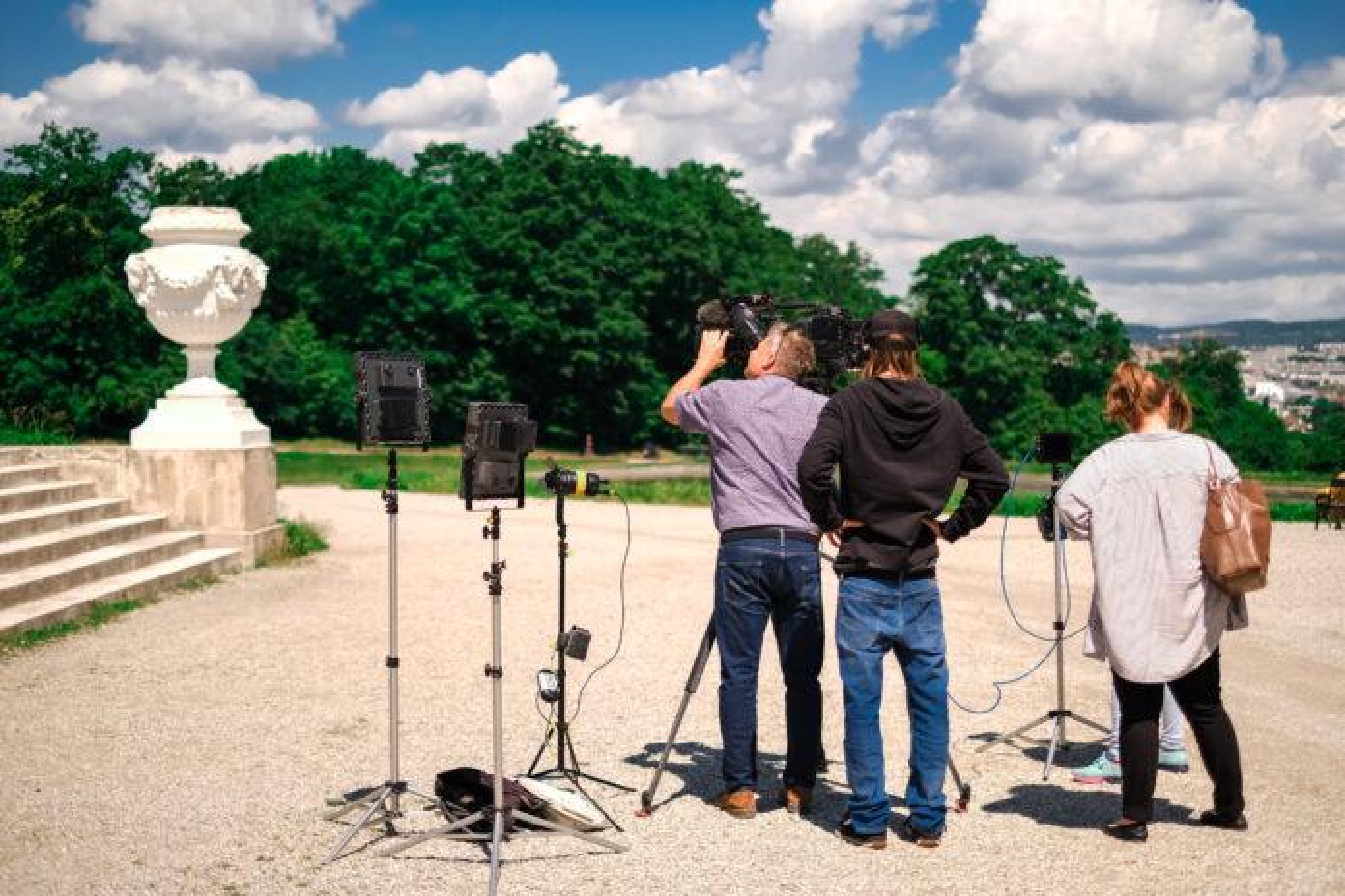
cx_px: 672
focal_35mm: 53
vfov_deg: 25.5
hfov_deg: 37.5
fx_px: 1980
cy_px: 448
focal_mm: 35
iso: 250
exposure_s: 1/10000
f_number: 1.6
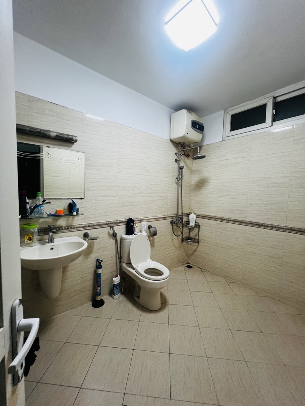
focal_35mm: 13
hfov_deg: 89.9
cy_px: 203
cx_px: 152
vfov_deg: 106.2
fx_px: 153
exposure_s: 1/100
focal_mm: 1.57
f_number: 1.8
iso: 160
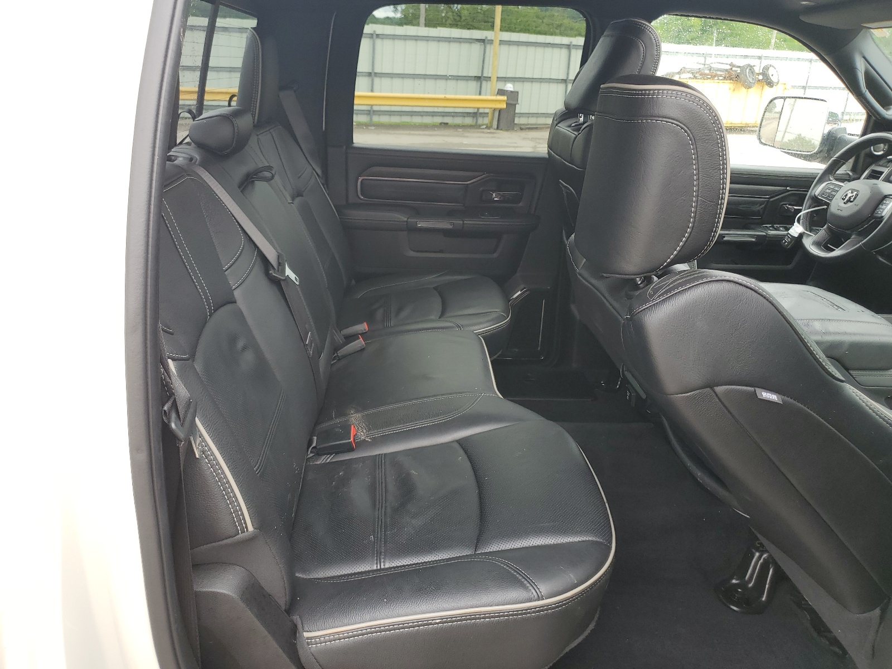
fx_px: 670
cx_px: 446
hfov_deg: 67.3
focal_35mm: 26
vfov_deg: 53.1
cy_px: 334
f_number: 1.5
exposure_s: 1/323
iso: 50
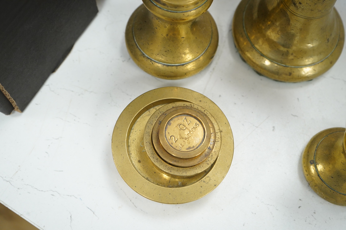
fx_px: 413
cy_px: 115
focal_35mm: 43
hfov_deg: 45.5
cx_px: 173
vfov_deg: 31.1
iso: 2500
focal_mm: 43
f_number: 5.6
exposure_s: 1/125
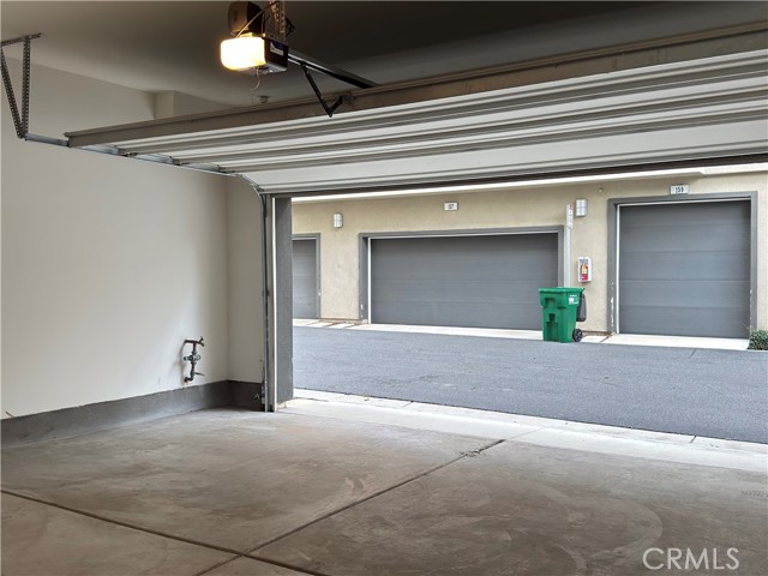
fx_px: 777
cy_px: 288
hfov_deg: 52.6
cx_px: 384
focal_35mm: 35
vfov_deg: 40.7
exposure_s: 1/60
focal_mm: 6.76
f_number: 1.78
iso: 400
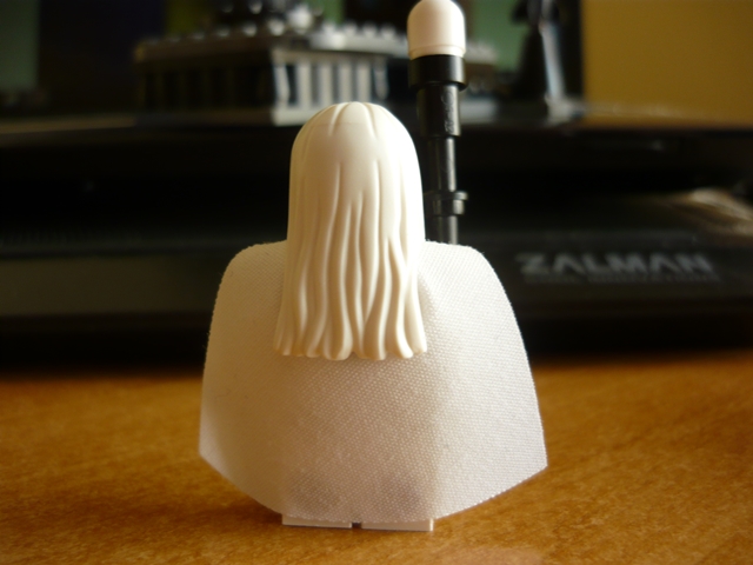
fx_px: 718
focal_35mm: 33
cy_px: 282
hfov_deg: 55.4
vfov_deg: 42.9
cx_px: 376
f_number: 2.8
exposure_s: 1/60
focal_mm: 5.5
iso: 100
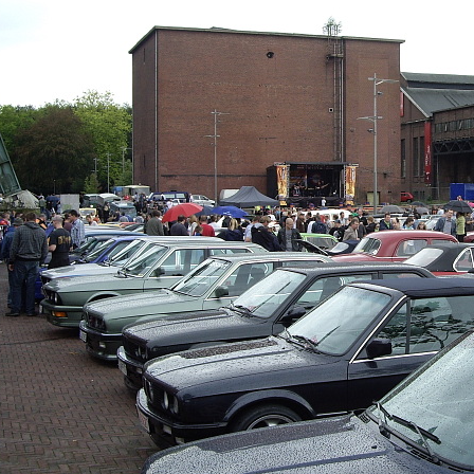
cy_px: 223
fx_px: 930
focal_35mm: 60
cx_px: 390
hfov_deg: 27.9
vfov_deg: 28.6
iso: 100
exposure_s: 1/160
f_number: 2.8
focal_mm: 7.9
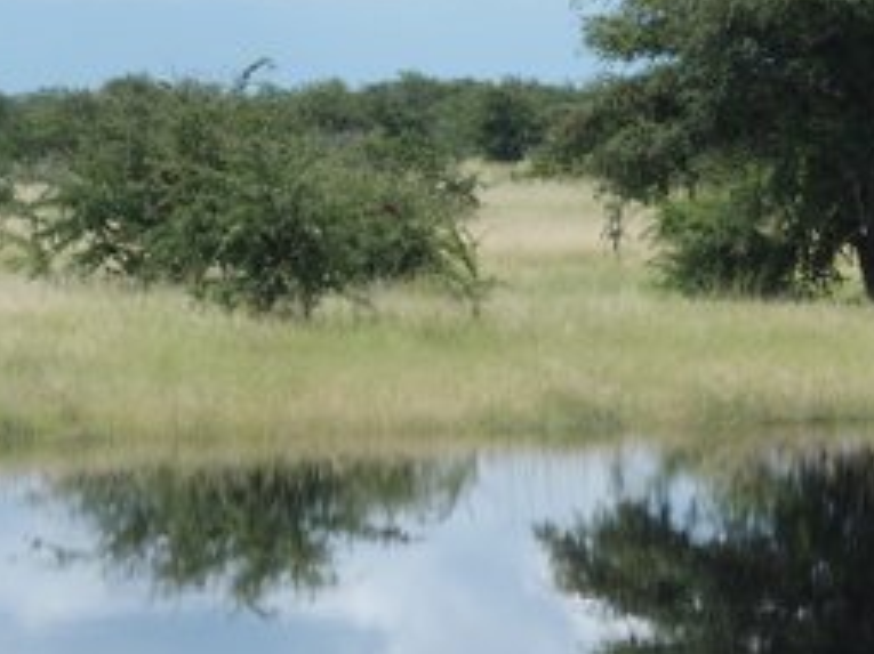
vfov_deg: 4.0
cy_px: 271
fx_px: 9489
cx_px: 620
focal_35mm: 376
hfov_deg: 5.3
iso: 100
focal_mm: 42.5
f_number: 6.3
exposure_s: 1/400
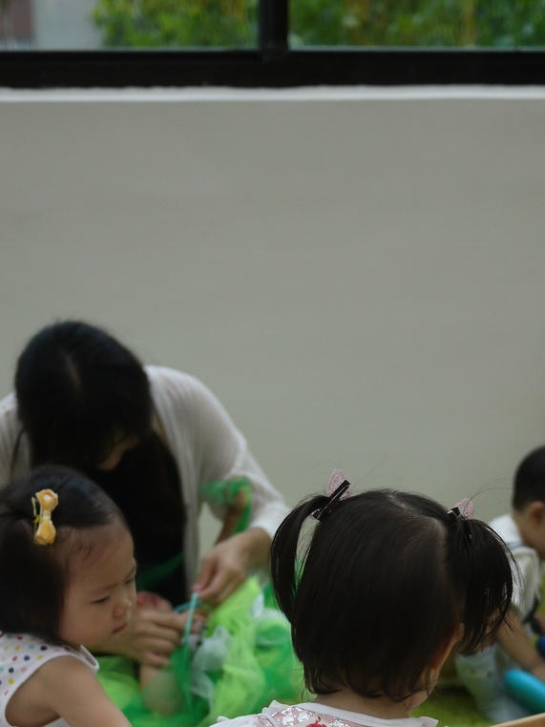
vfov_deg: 22.3
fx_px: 1764
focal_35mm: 84
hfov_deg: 17.5
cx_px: 321
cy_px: 750
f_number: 1.7
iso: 160
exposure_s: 1/320
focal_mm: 20
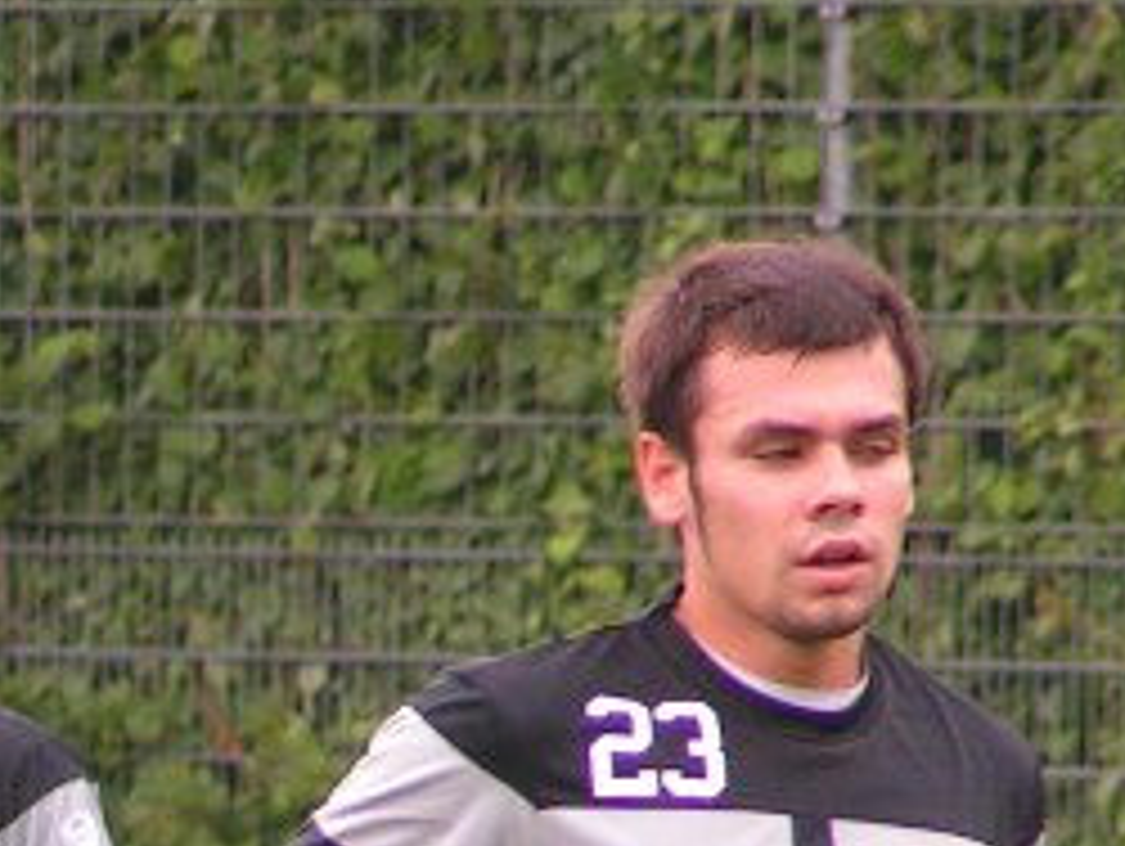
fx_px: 39557
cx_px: -45
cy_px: 1156
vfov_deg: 1.2
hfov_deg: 1.6
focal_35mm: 1216
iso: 125
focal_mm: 58
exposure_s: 1/250
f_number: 3.5
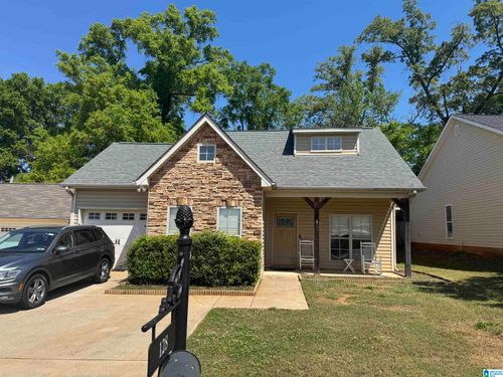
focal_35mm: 24
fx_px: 349
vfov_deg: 56.8
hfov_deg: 71.6
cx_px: 252
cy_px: 188
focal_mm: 6.76
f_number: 1.78
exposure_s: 1/4310
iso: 80
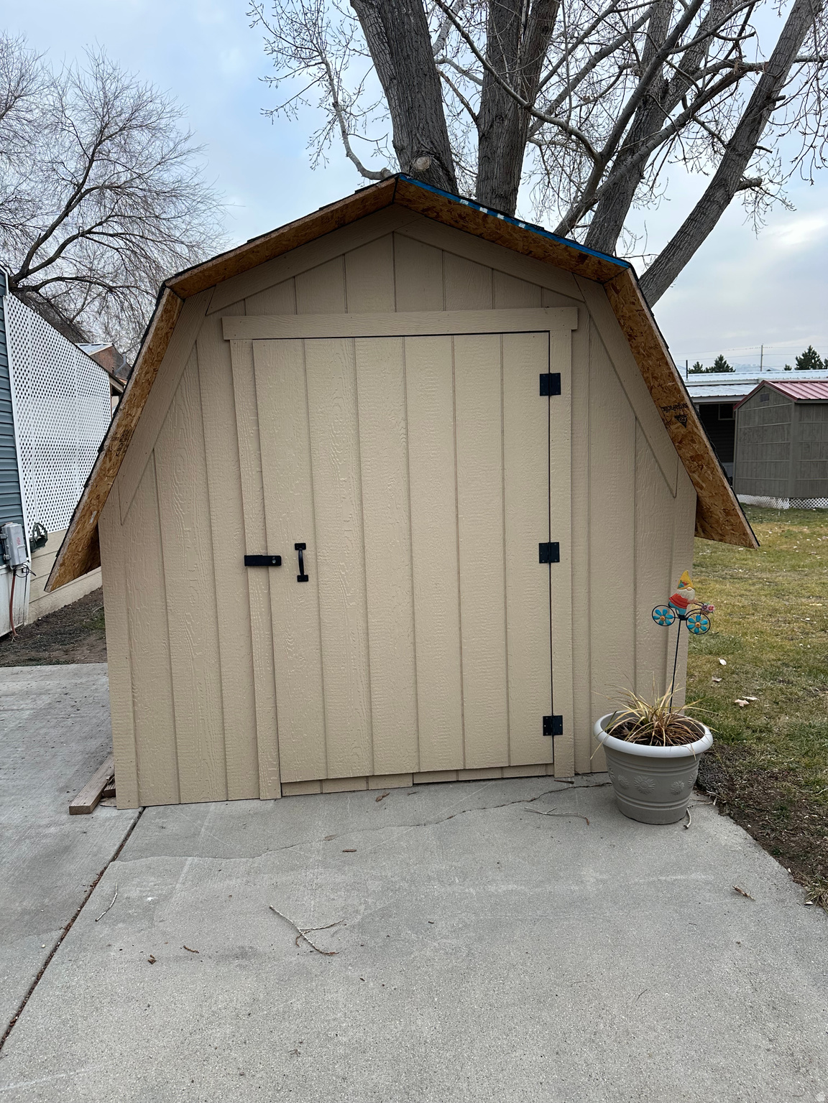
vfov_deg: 71.6
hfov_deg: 56.8
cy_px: 552
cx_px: 414
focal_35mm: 24
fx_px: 765
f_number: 1.78
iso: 80
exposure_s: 1/331
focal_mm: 6.86
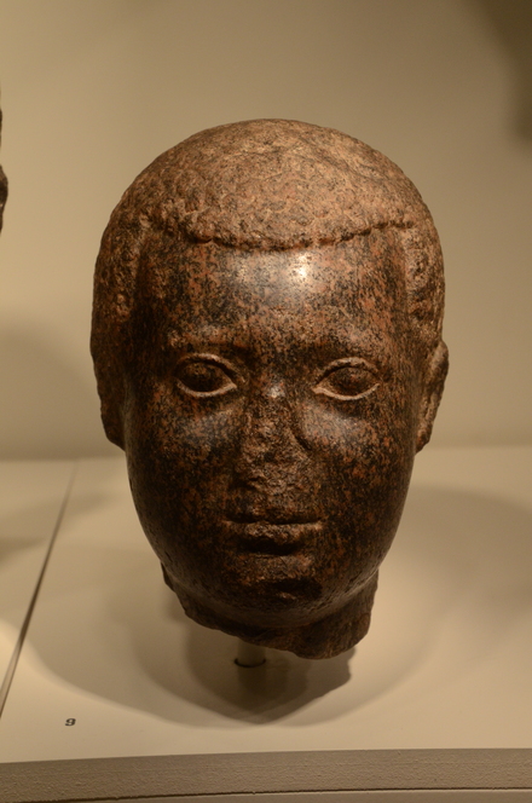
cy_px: 402
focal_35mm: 78
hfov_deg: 17.4
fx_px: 1736
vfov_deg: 26.0
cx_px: 266
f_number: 7.1
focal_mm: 52
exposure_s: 1/200
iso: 1000
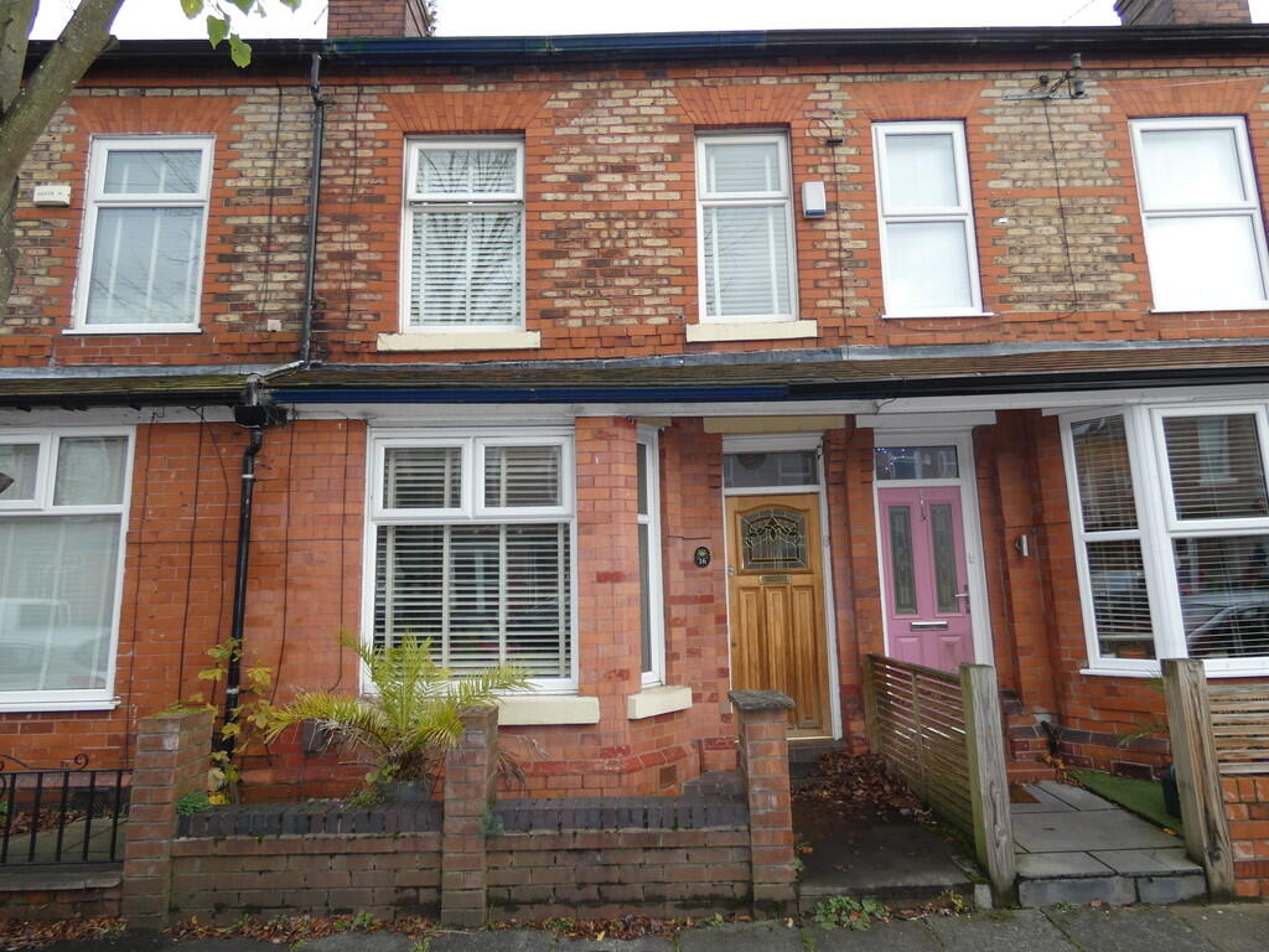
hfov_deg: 81.7
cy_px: 476
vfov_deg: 66.0
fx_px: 733
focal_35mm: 20
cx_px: 634
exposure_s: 1/100
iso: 80
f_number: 2.8
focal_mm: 3.6
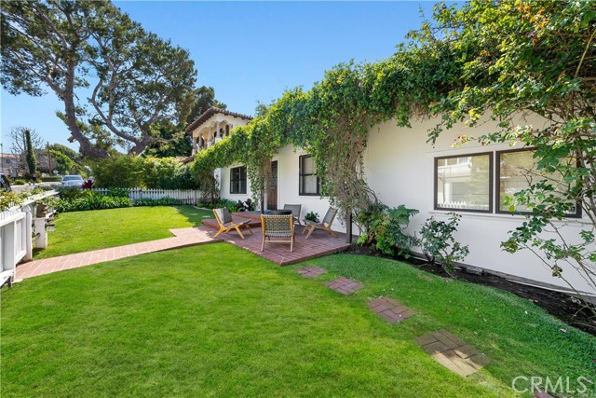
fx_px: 215
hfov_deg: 108.3
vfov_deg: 85.5
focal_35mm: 13
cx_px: 298
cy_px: 199
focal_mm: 13
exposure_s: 1/40
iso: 50
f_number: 8
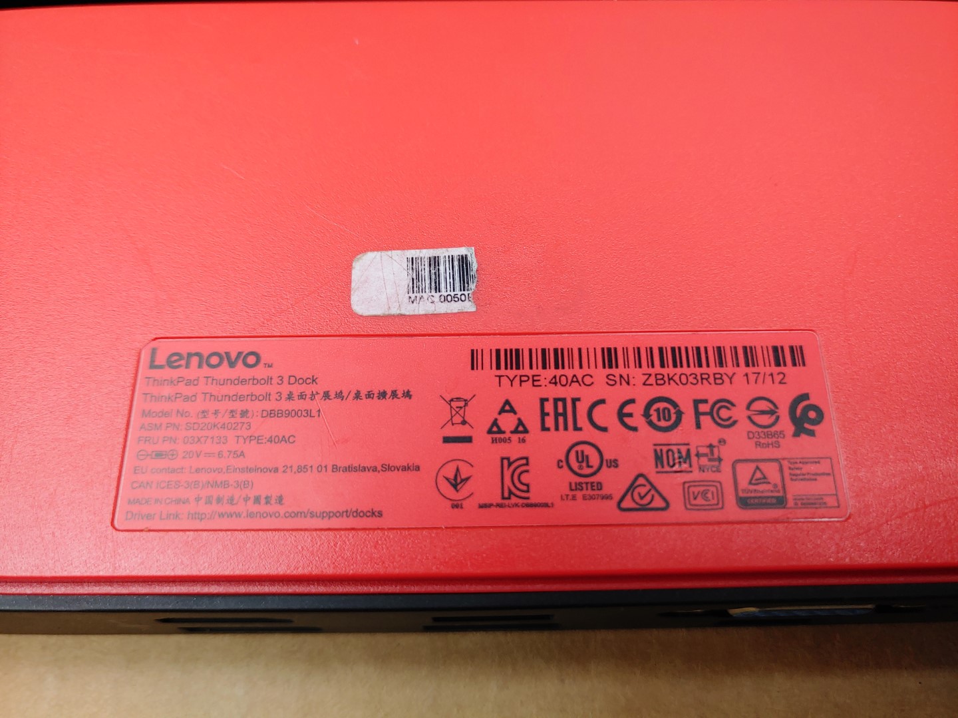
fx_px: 720
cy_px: 359
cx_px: 479
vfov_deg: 53.1
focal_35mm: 26
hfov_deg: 67.3
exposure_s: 1/146
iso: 50
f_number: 1.8
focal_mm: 4.36
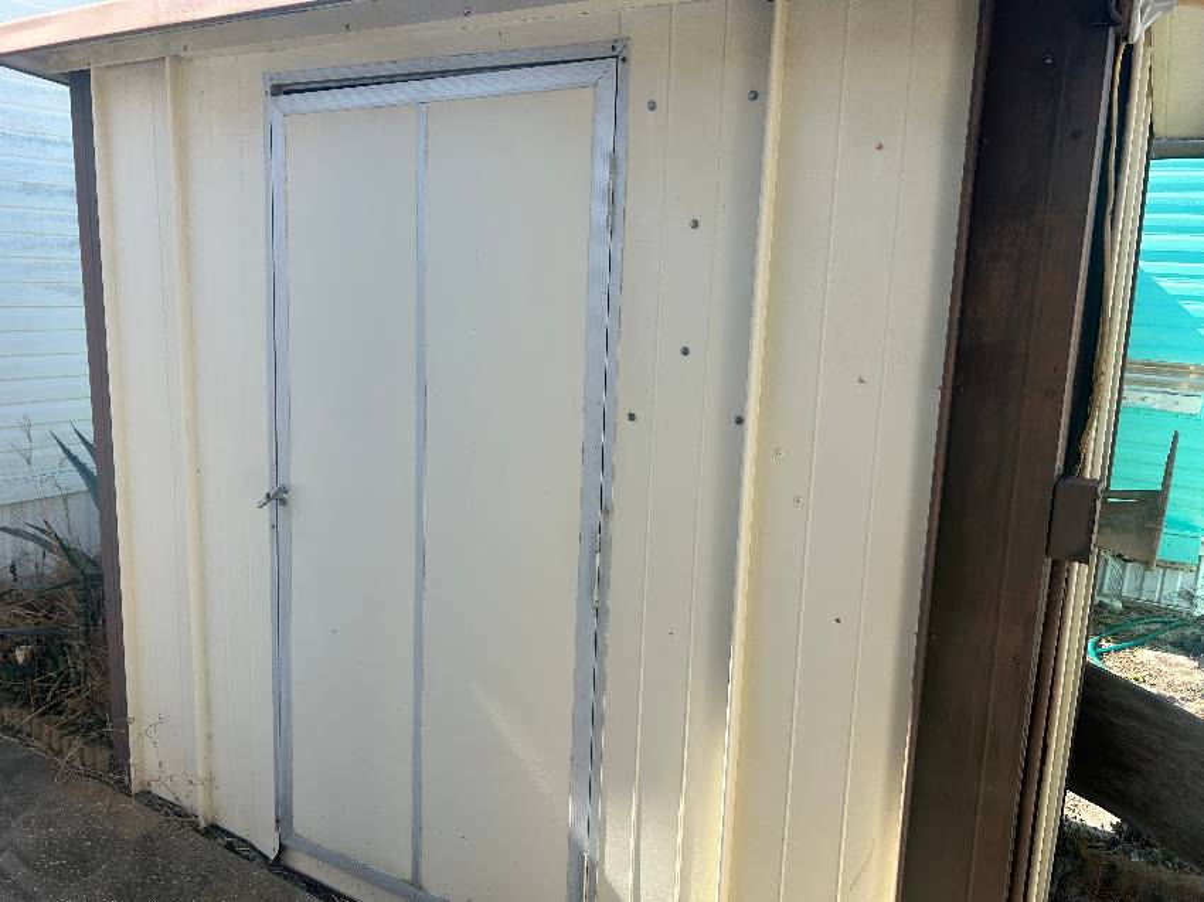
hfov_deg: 67.3
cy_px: 451
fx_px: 904
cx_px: 602
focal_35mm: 26
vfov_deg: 53.0
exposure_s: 1/1808
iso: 50
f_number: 1.5
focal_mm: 5.7
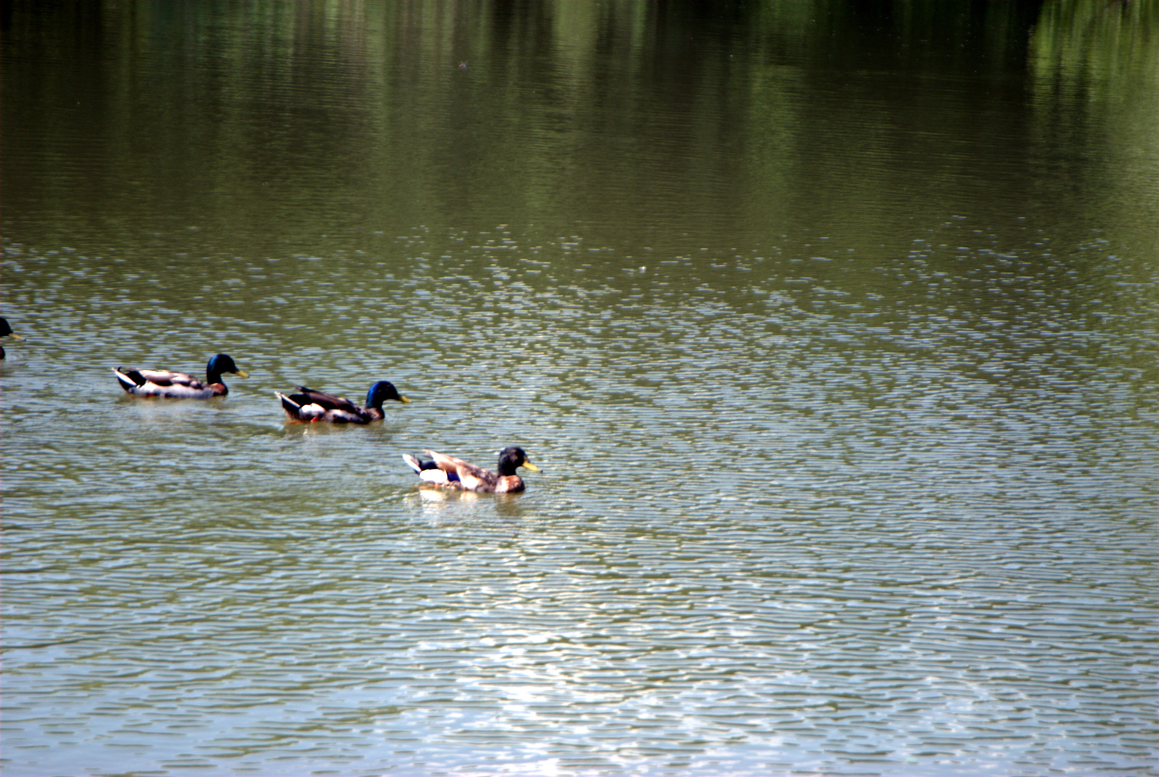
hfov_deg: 16.0
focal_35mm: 128
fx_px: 4111
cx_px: 580
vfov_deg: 10.8
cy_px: 388
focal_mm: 85
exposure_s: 1/320
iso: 100
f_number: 4.5
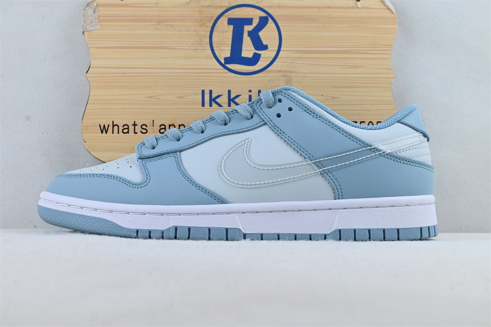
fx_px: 675
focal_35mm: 50
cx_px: 246
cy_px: 164
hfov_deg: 40.0
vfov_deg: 27.3
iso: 100
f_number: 10
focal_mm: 33
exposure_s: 1/20
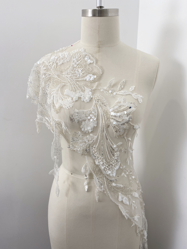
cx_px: 94
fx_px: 187
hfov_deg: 53.1
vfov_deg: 67.3
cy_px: 124
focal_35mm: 26
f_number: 1.8
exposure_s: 1/122
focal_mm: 4.25
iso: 32
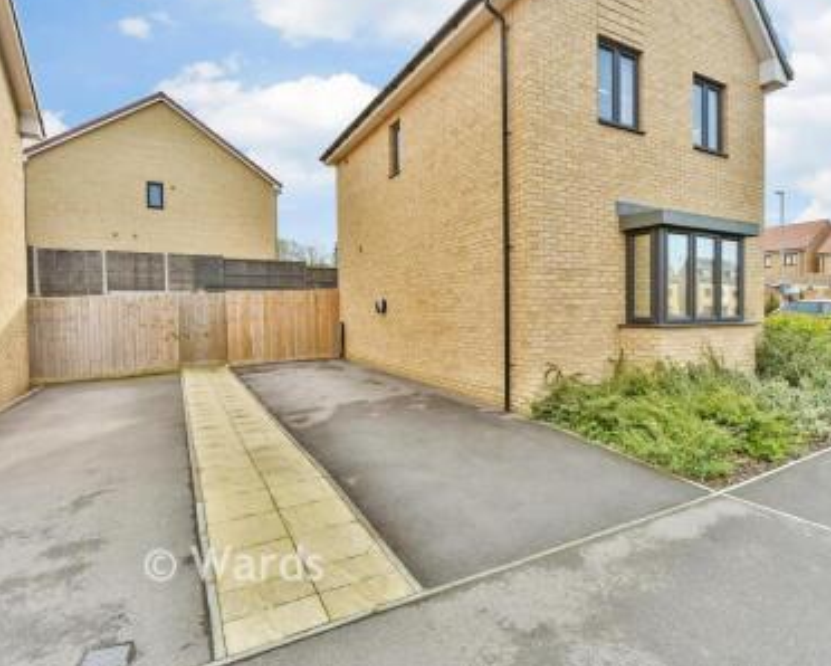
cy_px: 321
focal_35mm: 18
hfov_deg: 85.5
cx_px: 489
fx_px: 443
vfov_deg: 73.8
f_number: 8
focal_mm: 10
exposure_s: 1/250
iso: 640
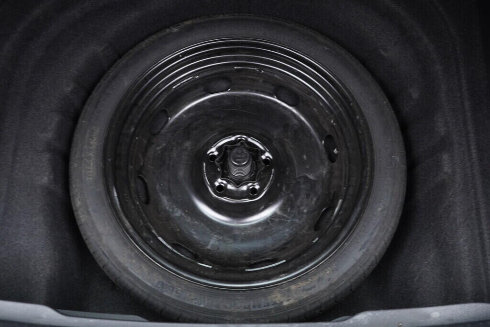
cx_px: 245
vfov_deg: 36.9
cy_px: 164
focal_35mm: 36
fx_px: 490
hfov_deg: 53.1
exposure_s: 1/40
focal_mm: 24
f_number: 2.8
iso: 640
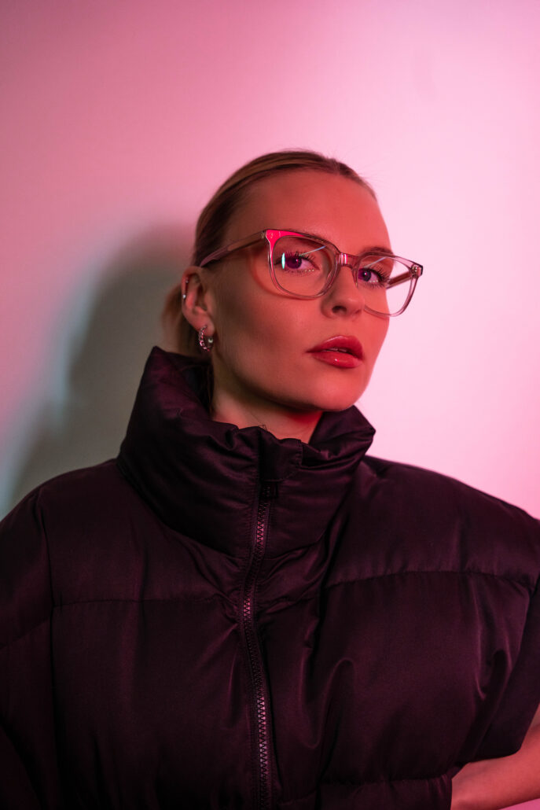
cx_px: 270
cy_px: 405
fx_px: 1358
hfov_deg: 22.5
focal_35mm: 60
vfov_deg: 33.2
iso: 640
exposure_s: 1/250
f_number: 2.8
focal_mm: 60.4
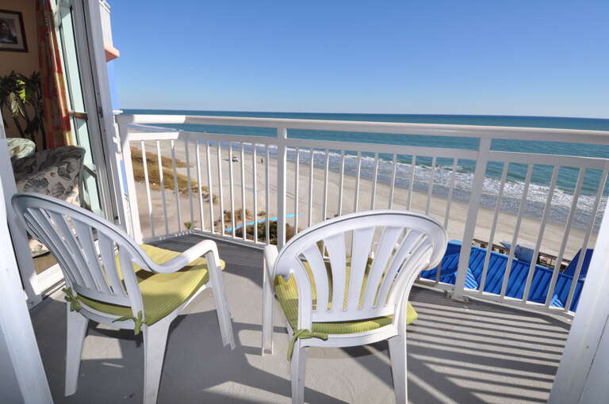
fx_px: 304
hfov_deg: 90.1
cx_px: 304
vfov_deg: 67.2
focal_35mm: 18
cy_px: 202
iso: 200
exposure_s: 1/200
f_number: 16
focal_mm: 12
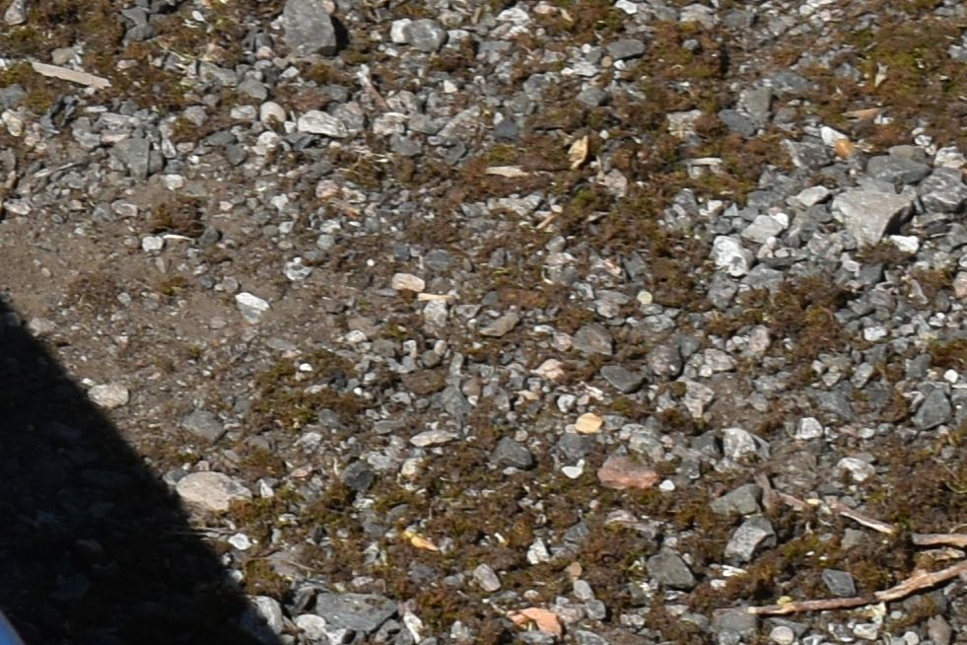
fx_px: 8623
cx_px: -1278
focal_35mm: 321
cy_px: 241
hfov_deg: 6.2
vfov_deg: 4.3
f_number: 9
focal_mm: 35
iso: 100
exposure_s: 1/320
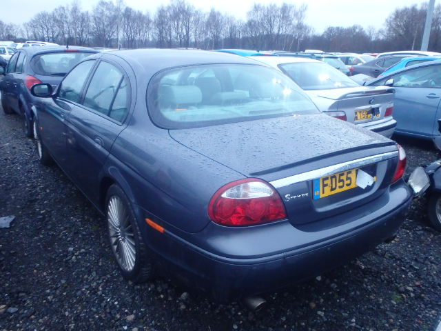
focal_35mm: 28
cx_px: 220
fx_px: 357
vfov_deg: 49.7
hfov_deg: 63.4
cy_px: 166
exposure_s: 1/30
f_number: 3.9
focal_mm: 5
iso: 800
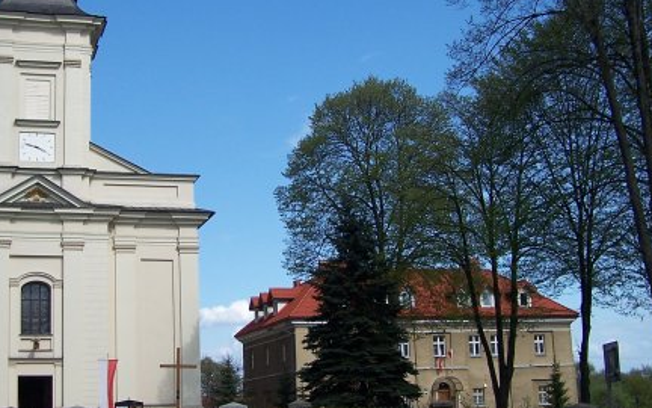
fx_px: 995
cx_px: 248
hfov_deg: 36.1
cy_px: 190
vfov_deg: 23.1
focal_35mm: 56
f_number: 2.8
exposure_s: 1/400
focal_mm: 6.3
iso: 80
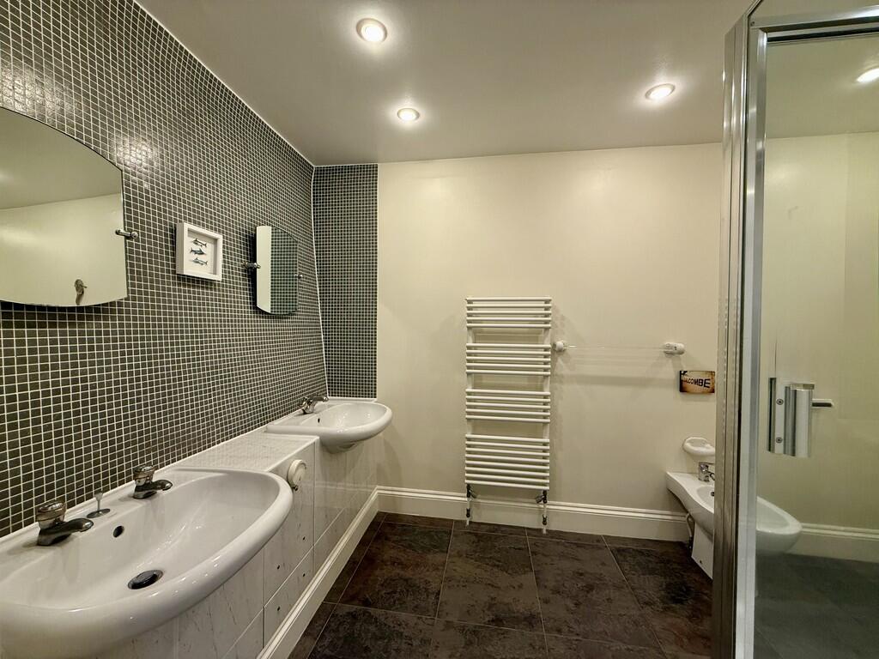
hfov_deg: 102.1
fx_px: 356
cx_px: 440
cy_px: 330
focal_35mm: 14
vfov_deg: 85.7
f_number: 2.2
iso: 200
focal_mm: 2.22
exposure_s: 1/100
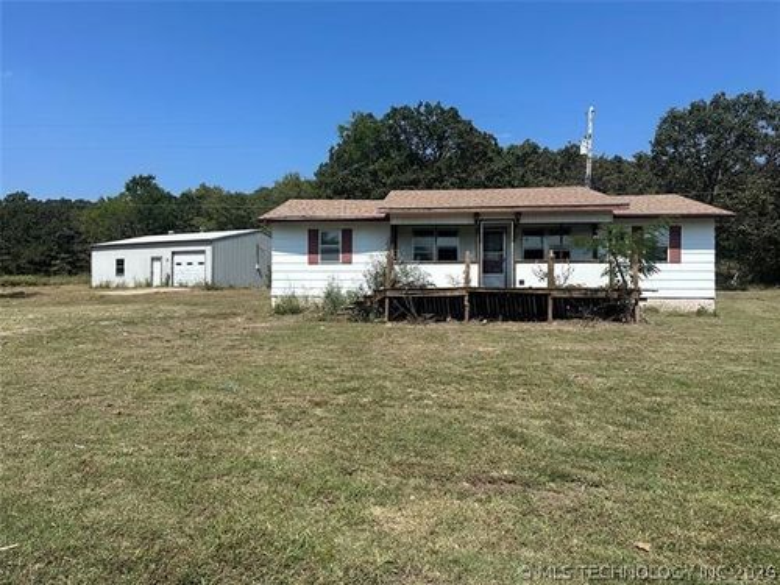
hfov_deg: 71.6
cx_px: 390
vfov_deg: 56.8
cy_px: 292
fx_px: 541
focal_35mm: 24
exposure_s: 1/5000
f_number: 1.78
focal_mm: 6.86
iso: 80
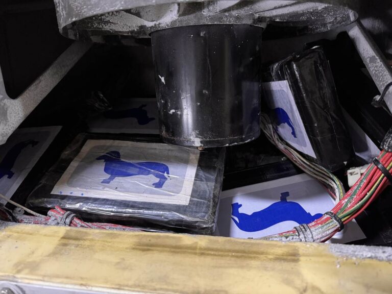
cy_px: 147
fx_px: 272
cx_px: 196
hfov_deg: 71.6
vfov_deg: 56.8
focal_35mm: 24
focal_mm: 6.76
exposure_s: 1/30
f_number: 1.78
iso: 800
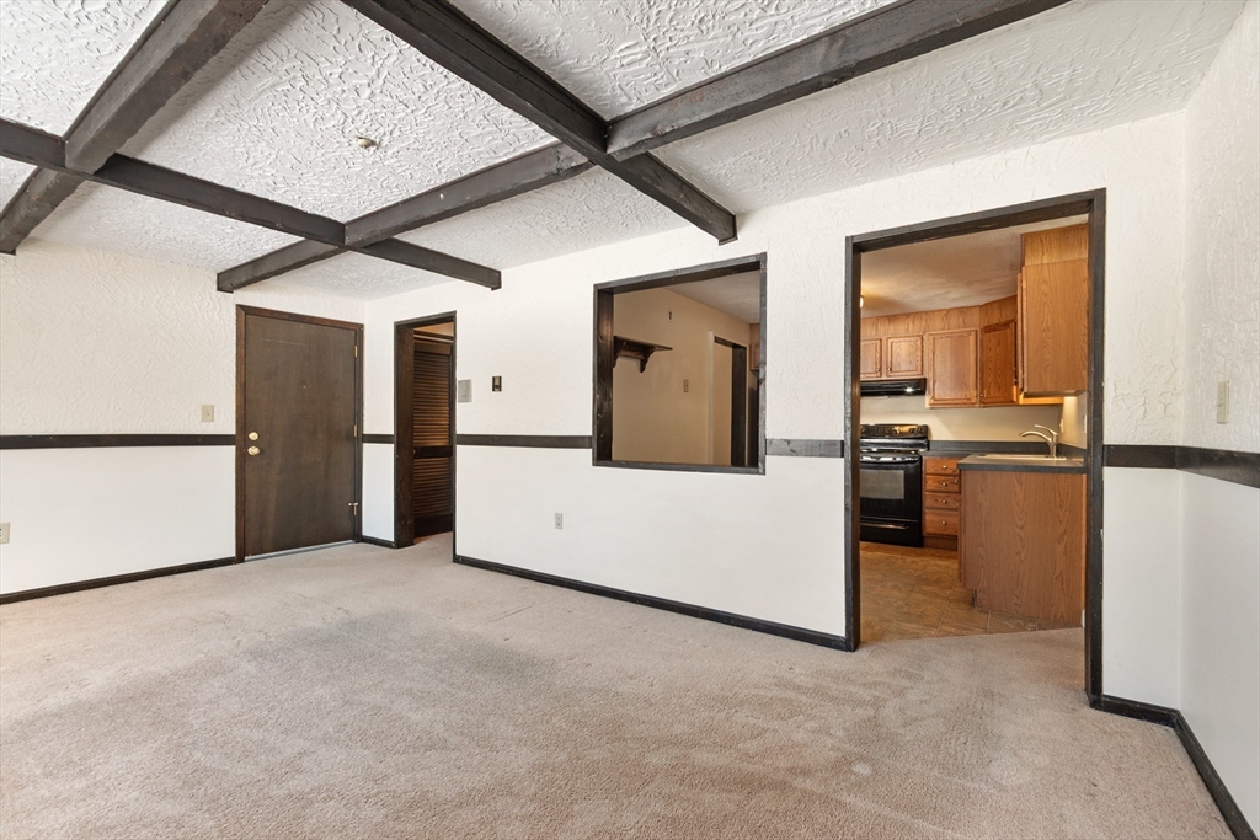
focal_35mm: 15
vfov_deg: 77.3
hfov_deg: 100.4
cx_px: 630
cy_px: 420
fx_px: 525
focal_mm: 10
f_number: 6.3
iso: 400
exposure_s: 1/6
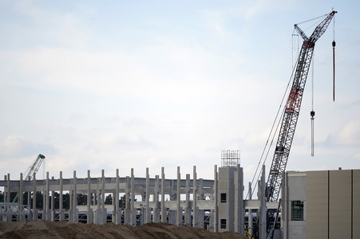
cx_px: 180
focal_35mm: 200
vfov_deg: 6.9
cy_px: 120
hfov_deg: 10.3
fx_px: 1998
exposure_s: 1/250
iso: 100
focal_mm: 200
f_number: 5.6
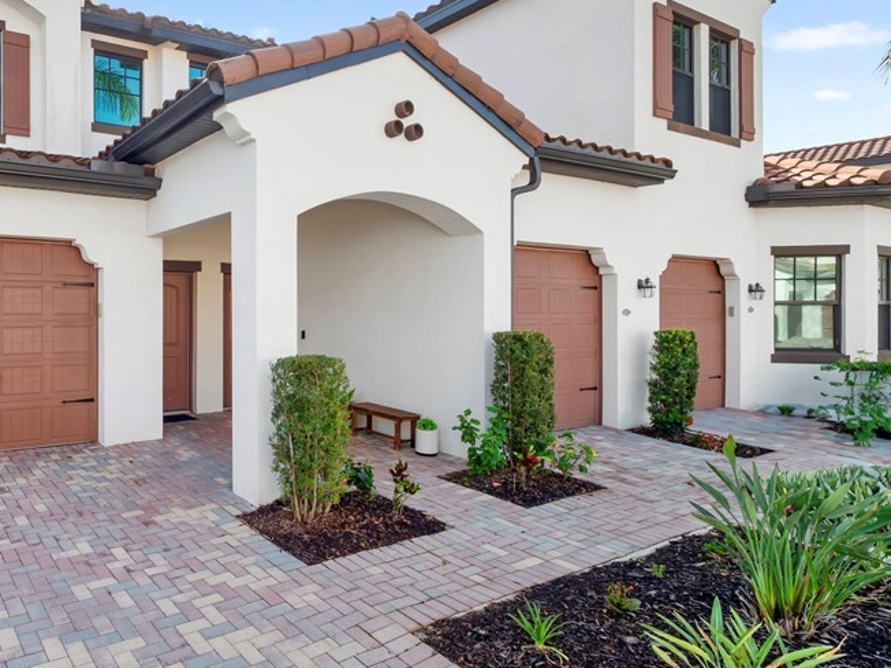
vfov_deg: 61.1
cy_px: 321
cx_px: 217
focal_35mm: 22
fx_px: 566
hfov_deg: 70.9
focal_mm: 7
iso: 200
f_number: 7.1
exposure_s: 1/80
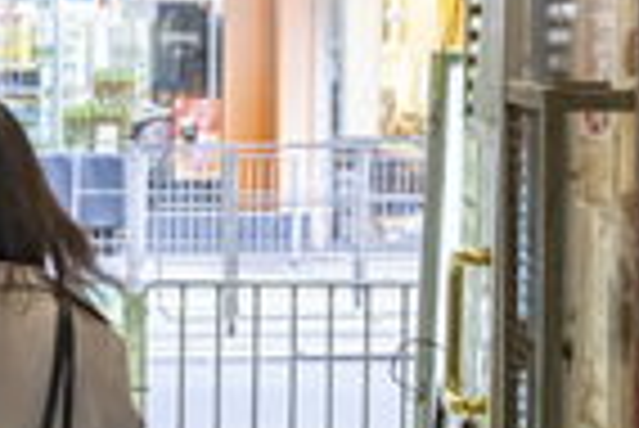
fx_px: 2714
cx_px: 104
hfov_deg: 13.3
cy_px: 273
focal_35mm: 153
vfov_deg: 9.0
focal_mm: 29
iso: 5000
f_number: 4.5
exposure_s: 1/160
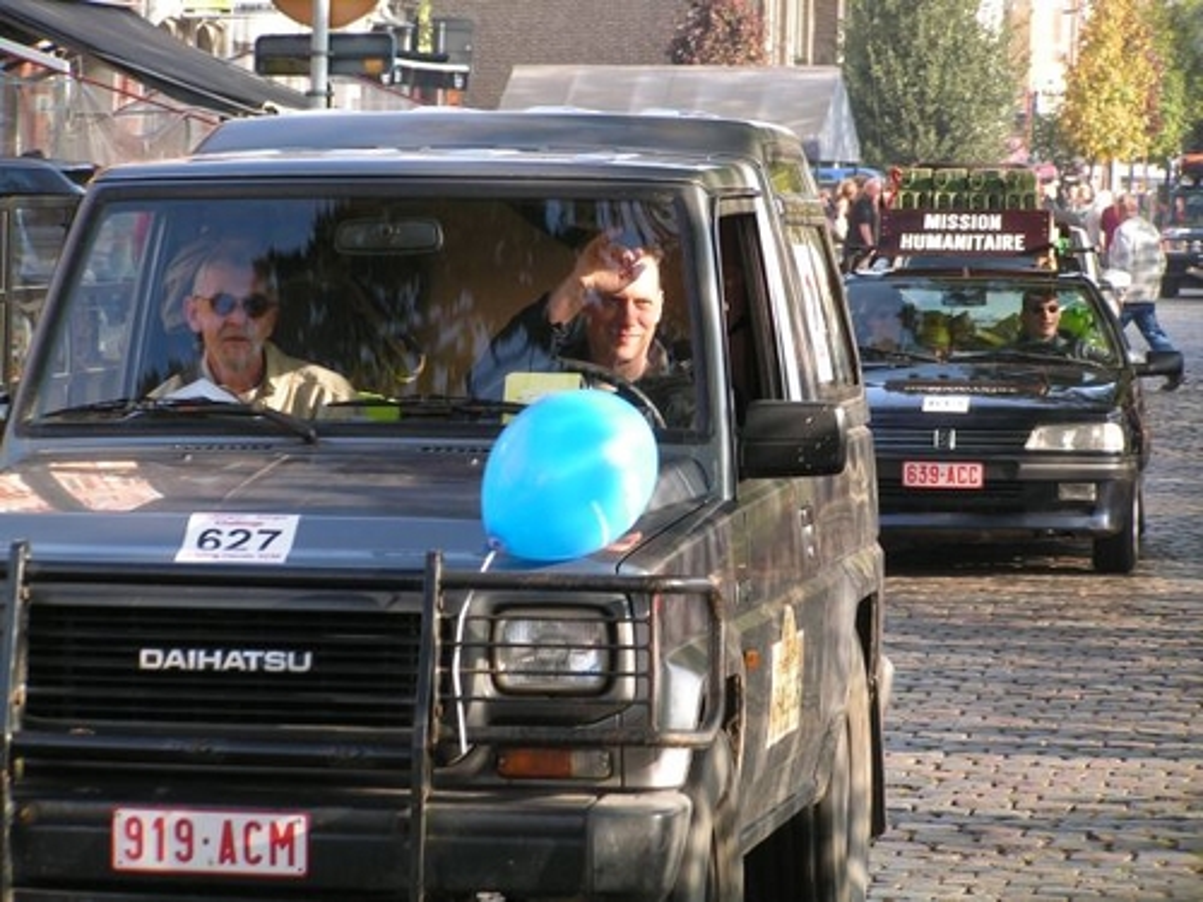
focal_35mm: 159
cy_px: 451
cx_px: 602
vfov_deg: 9.3
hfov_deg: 12.4
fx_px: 5526
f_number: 3.2
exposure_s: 1/125
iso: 50
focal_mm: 26.4
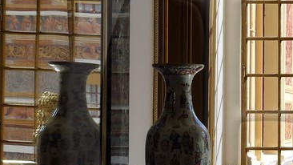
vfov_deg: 10.2
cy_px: 123
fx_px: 925
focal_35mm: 119
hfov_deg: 16.8
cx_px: 394
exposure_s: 1/125
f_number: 10
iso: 200
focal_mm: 26
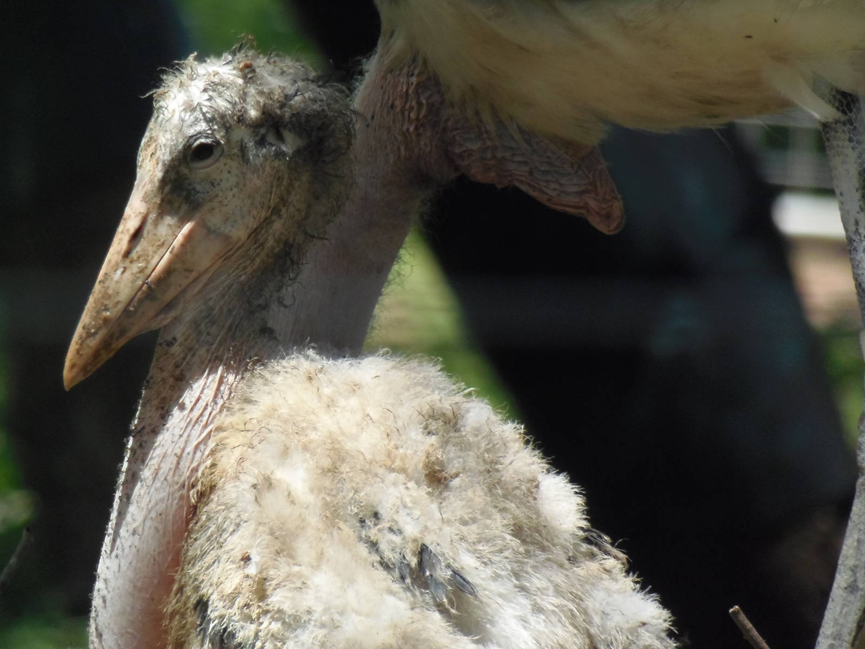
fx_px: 21590
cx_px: 432
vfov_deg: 1.7
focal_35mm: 864
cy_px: 324
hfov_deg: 2.3
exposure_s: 1/500
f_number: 5.7
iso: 250
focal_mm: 154.8
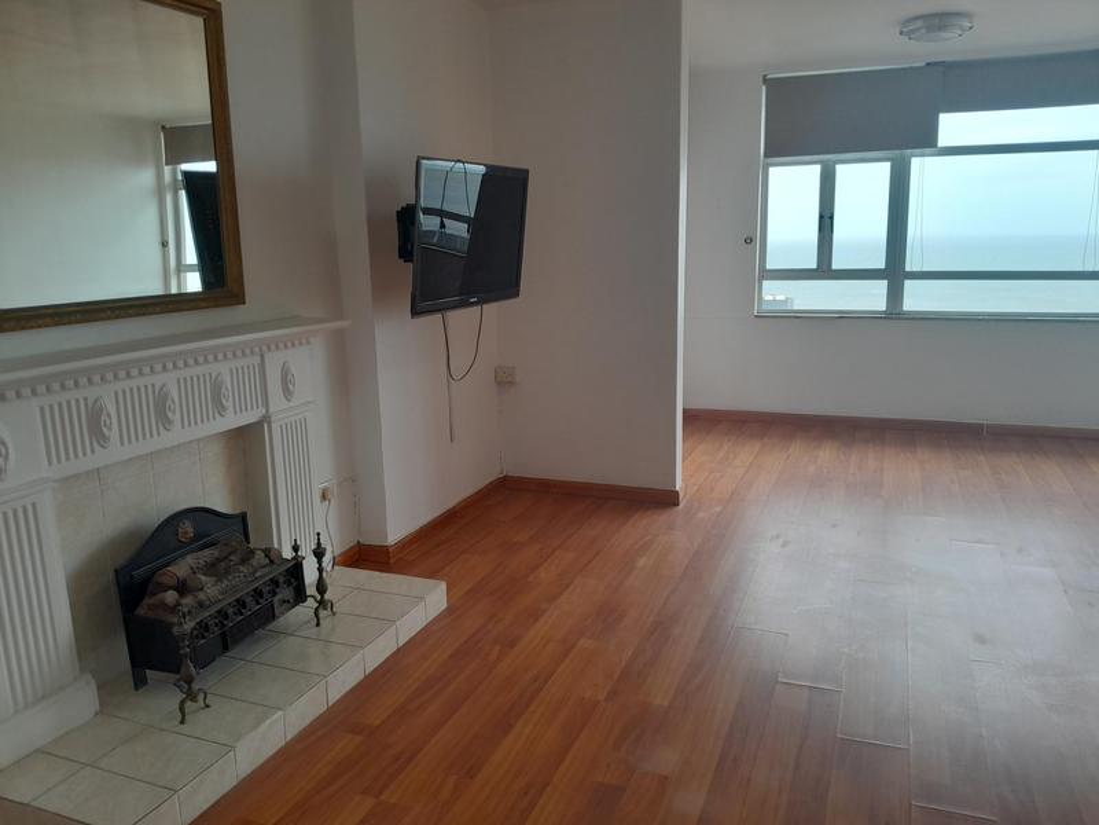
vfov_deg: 53.1
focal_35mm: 26
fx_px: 825
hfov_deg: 67.3
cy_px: 412
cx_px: 550
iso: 50
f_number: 1.8
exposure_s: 1/50
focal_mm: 3.98
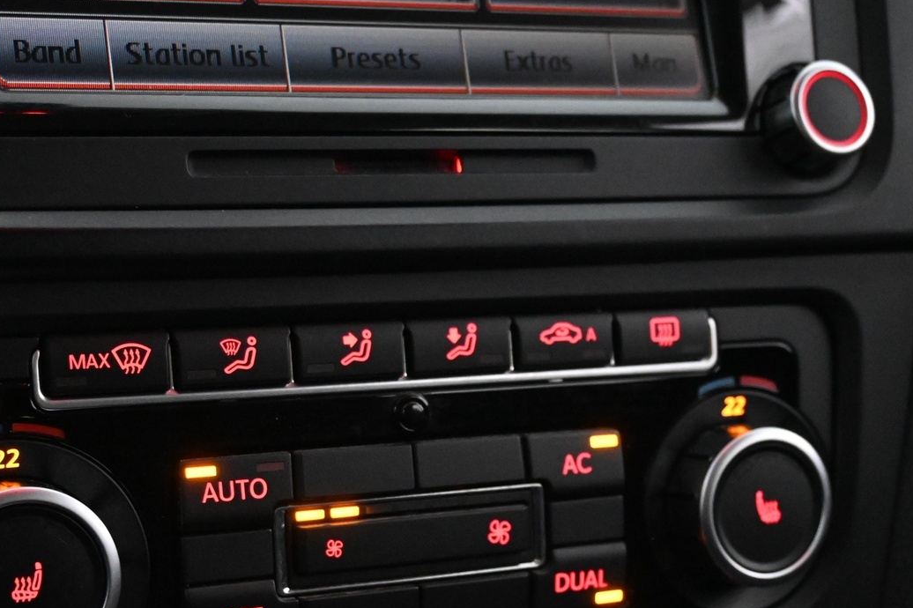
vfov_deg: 21.6
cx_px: 397
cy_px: 460
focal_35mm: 62
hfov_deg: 32.3
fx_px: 1576
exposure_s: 1/40
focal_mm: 26.5
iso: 7200
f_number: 4.5
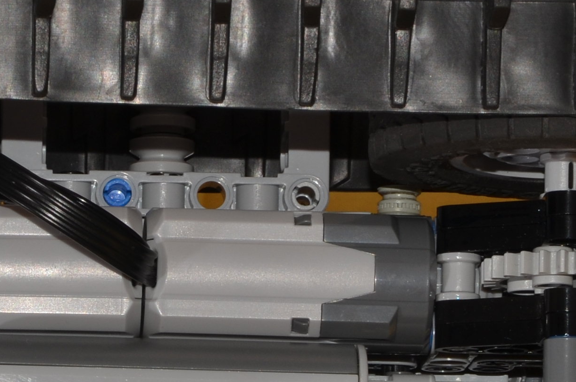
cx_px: -130
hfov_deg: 6.2
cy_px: 441
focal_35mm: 333
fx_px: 5318
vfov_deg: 4.1
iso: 100
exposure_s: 1/60
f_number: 11
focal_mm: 55
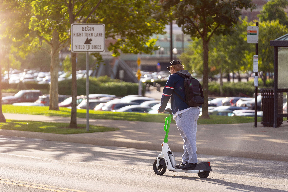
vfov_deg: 8.9
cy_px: 96
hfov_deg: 13.2
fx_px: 1240
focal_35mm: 155
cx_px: 144
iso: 100
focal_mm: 155
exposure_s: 1/1250
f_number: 2.8
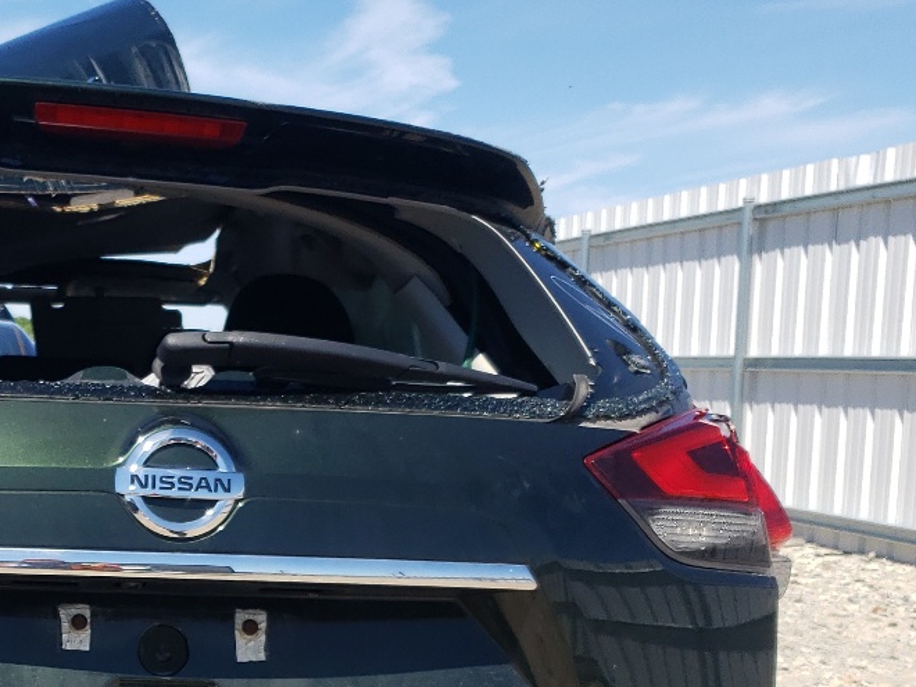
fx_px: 1667
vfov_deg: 22.4
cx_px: 53
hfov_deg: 29.2
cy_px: 679
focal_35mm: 63
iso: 50
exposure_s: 1/2500
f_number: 1.5
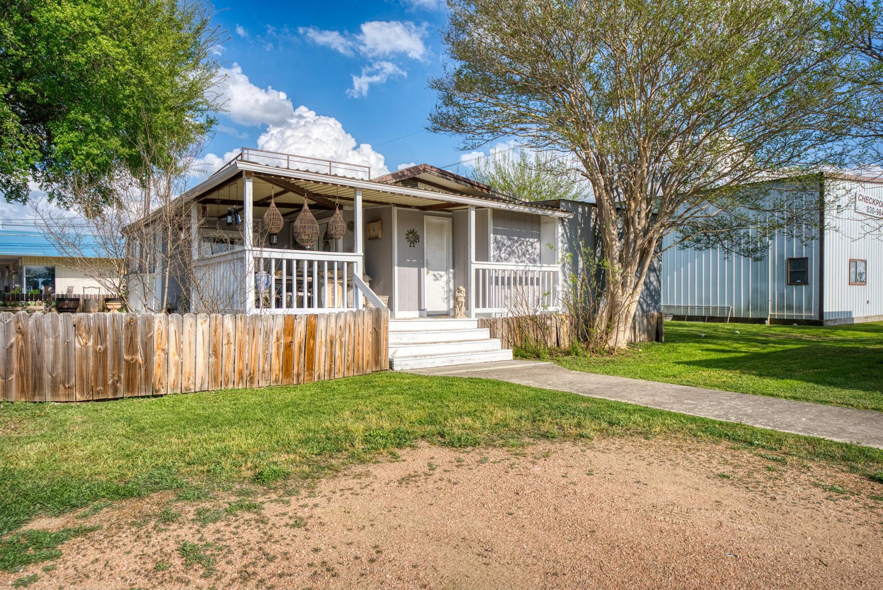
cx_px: 442
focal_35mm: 23
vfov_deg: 55.2
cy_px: 295
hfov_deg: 76.1
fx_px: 564
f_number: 6.3
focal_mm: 23
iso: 100
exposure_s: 1/640
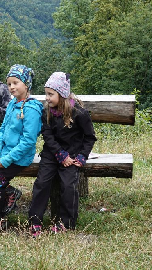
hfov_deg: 12.3
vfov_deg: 22.0
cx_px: -7
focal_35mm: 97
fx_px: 695
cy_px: 136
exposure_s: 1/80
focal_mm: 22.46
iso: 250
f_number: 7.1
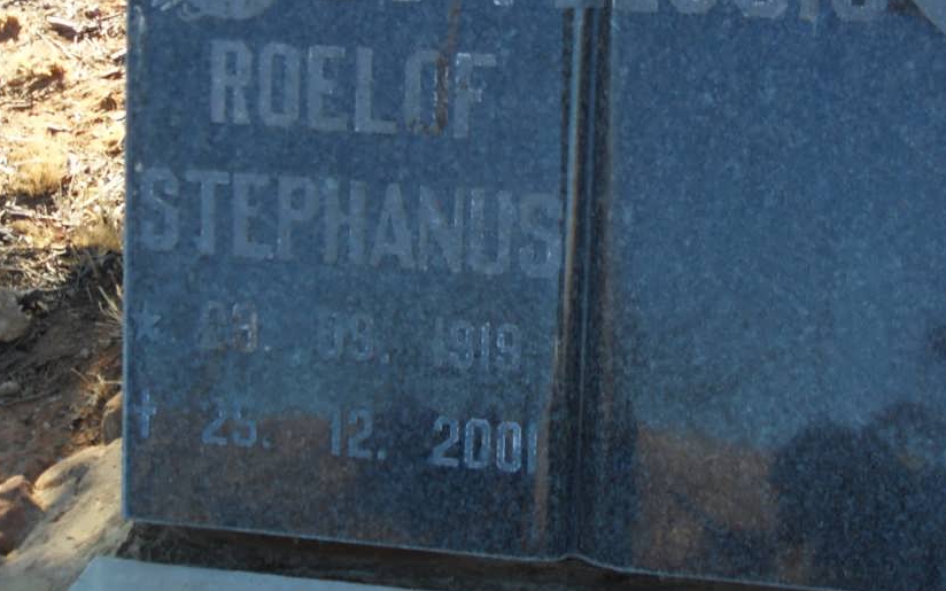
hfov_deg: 37.3
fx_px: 1392
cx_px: 604
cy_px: 110
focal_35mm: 54
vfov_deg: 23.6
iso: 80
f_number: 3.5
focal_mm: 6.3
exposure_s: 1/125
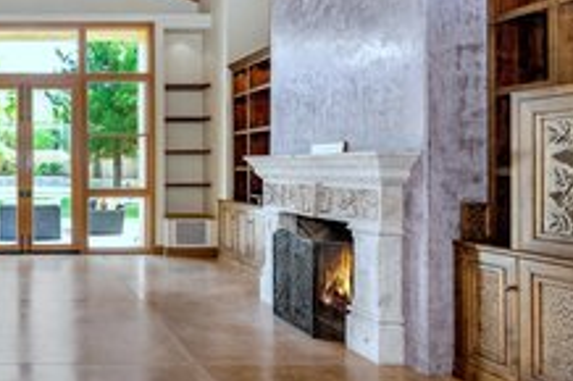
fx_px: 477
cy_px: 158
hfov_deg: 52.0
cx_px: 25
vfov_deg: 43.4
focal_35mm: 30
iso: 400
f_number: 6.3
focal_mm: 15
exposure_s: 1/60
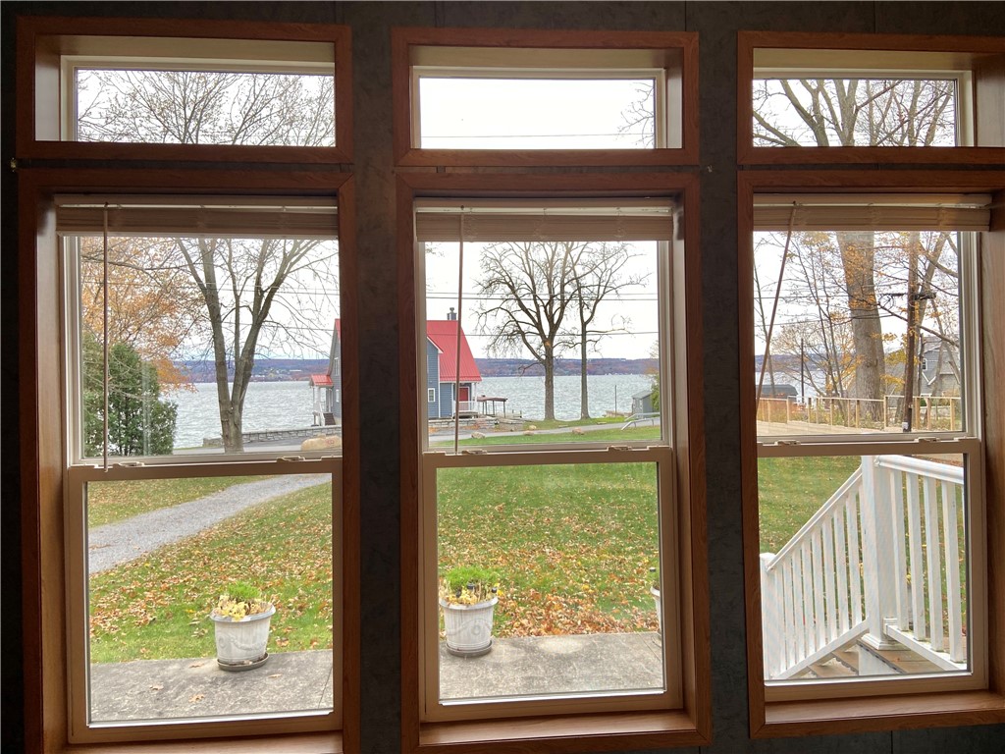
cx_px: 502
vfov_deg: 53.1
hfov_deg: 67.3
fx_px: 755
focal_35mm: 26
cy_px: 377
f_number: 1.8
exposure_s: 1/120
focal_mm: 4.25
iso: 32
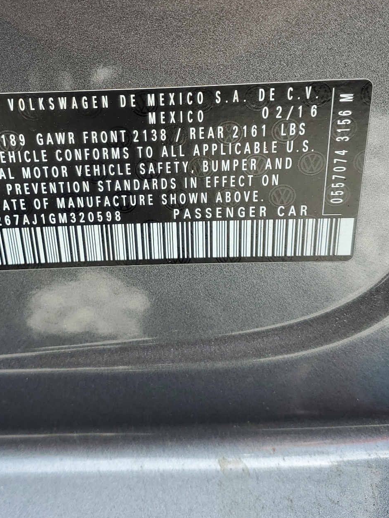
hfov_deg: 32.8
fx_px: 659
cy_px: 193
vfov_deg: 42.6
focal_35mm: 44
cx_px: 156
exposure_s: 1/345
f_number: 1.5
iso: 50
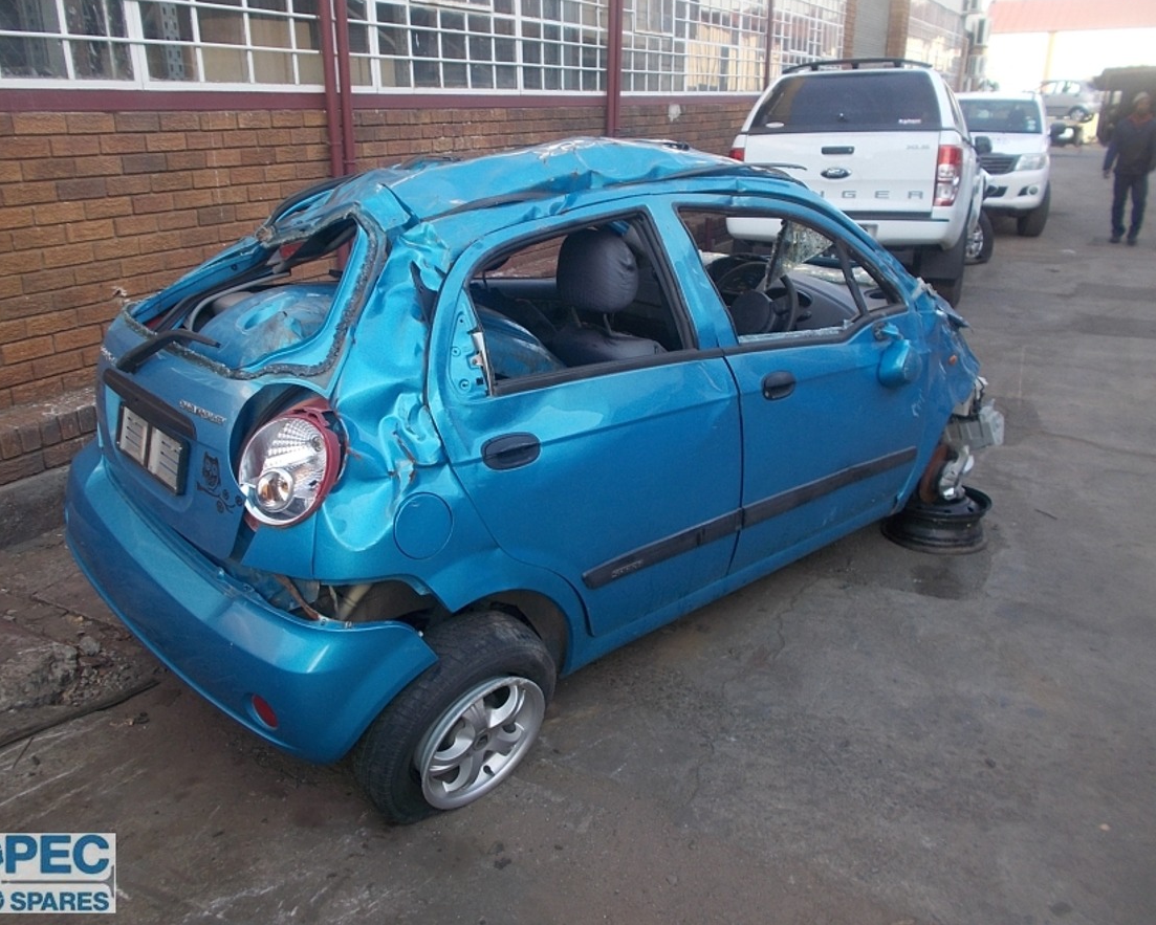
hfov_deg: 62.2
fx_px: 958
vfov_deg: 51.5
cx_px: 553
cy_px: 449
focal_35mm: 28
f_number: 3.2
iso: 80
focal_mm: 4.6
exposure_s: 1/80
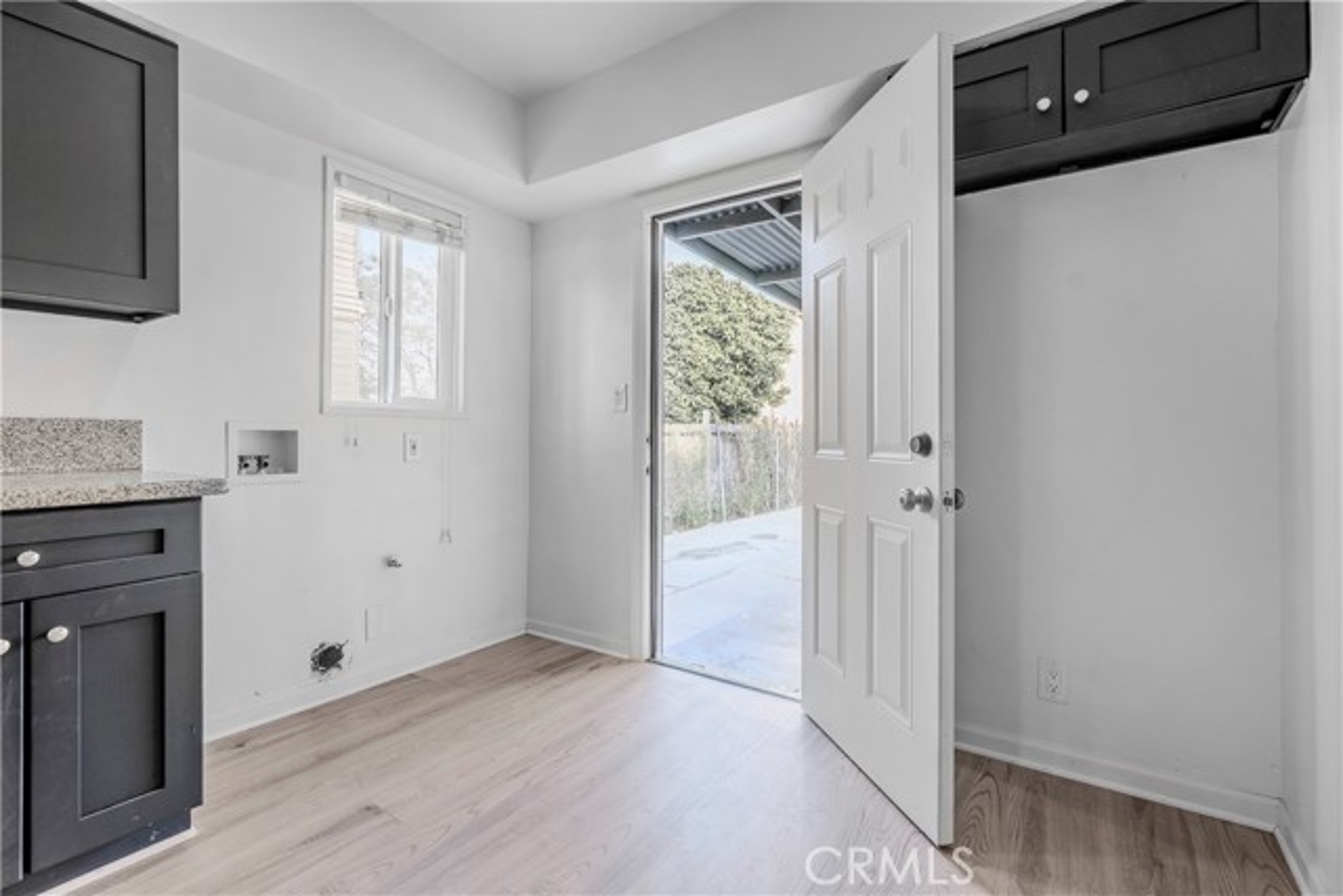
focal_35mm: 16
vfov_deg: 73.8
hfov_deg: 96.7
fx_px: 597
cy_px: 448
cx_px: 672
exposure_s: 1/40
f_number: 7.1
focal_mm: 16
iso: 100
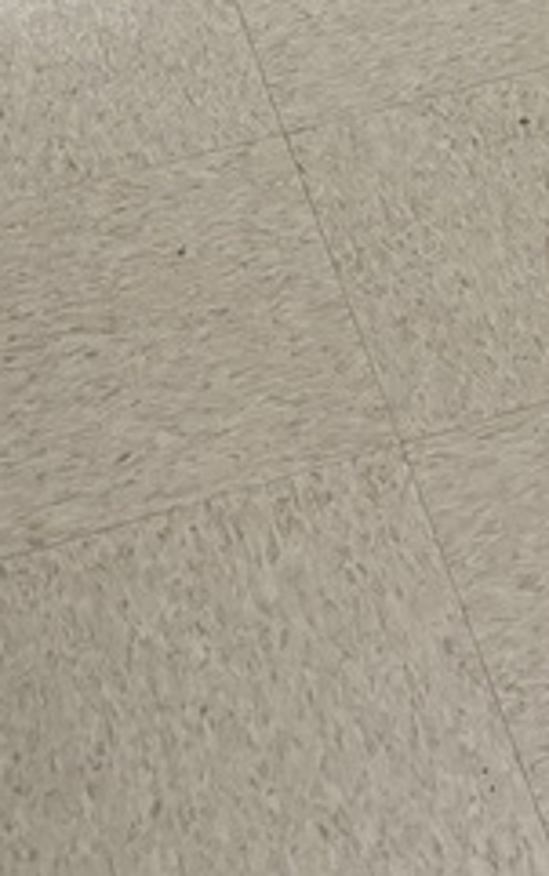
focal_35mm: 108
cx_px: 589
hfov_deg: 12.0
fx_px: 2581
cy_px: -920
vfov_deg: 15.2
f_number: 1.78
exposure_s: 1/150
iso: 100
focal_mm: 6.76
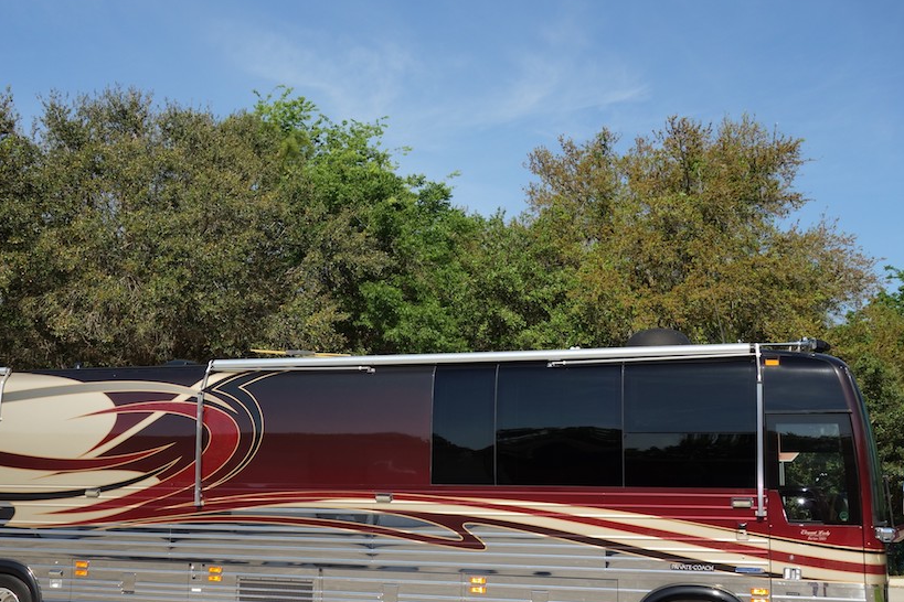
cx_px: 357
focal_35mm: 47
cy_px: 324
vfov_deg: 28.6
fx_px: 1180
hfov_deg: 41.7
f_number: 5.6
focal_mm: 12.94
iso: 125
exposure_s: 1/500
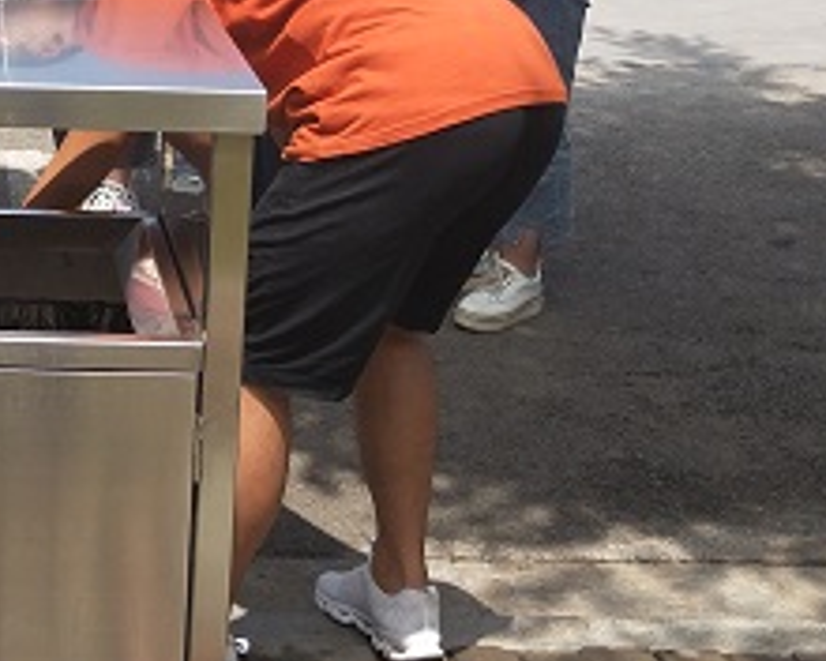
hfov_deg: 24.9
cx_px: -83
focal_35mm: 71
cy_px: -4
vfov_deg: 20.8
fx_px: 1736
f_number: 1.7
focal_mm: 4.28
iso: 54
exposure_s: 1/888
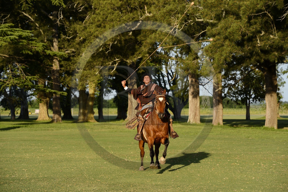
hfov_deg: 13.7
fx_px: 1199
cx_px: 144
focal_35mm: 150
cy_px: 96
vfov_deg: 9.1
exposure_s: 1/800
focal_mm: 150
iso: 400
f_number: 7.1
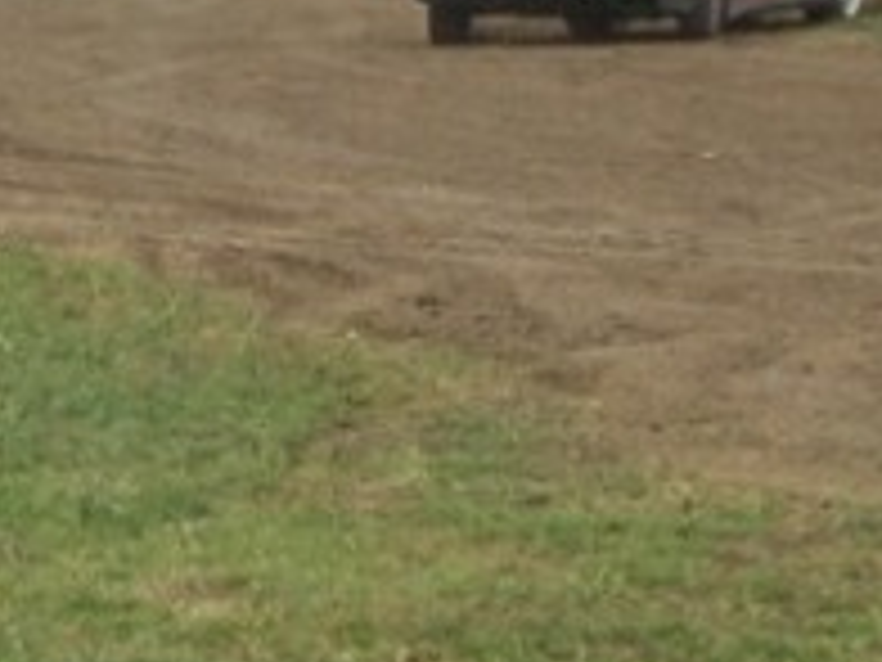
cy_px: 77
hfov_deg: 3.9
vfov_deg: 2.9
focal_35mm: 512
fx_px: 13046
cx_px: 176
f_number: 3.2
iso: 80
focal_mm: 23.1
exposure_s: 1/500
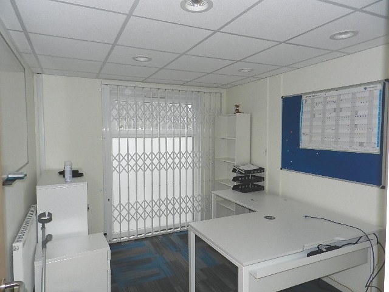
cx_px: 194
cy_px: 146
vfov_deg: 58.9
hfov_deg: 73.9
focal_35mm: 23
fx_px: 258
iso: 200
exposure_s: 1/30
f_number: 3.4
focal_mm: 4
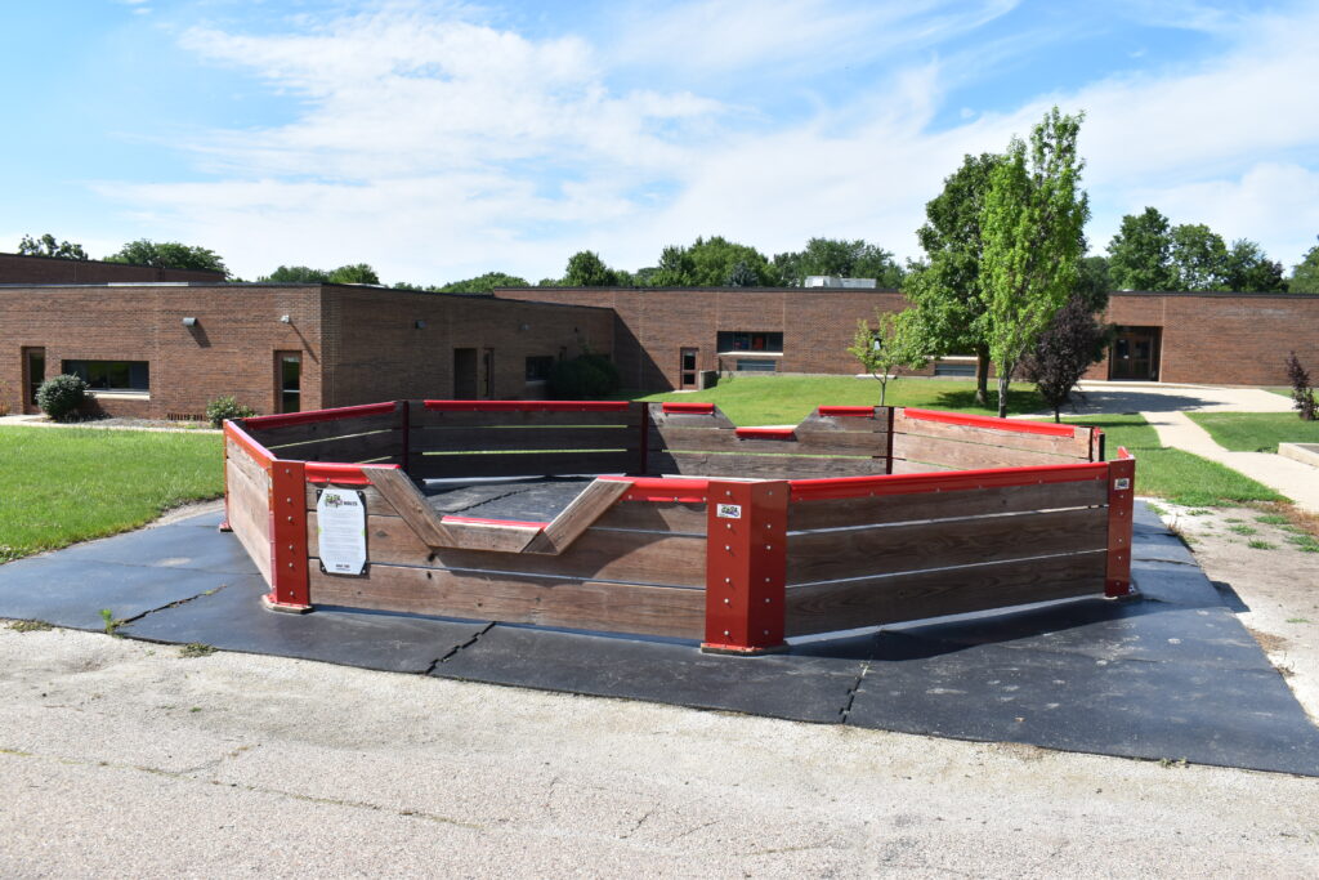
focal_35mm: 30
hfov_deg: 61.9
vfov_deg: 43.6
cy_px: 440
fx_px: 1099
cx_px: 660
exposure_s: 1/320
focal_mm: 20
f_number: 9
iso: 200
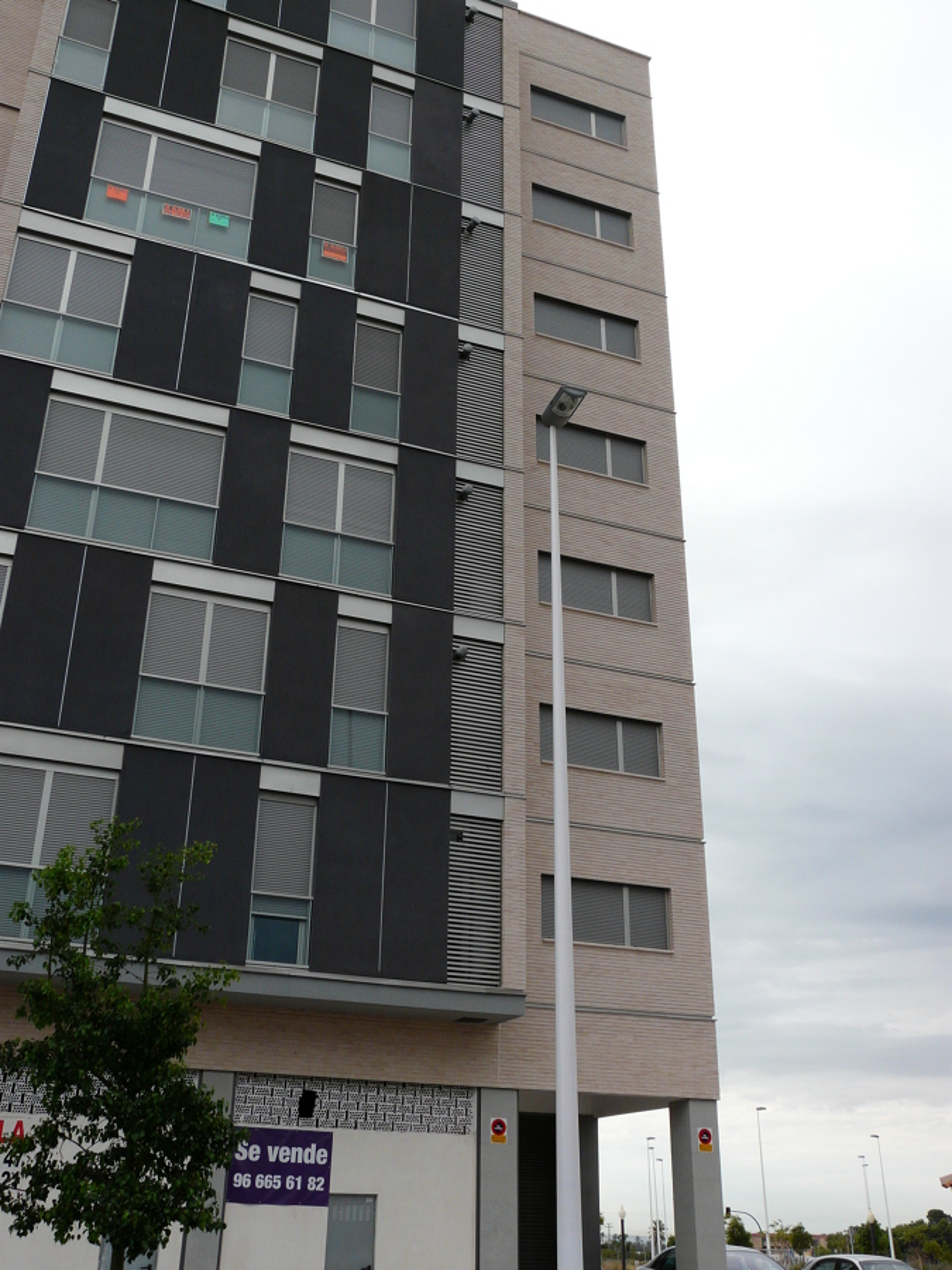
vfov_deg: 52.6
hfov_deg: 40.7
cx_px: 476
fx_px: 1283
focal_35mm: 35
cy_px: 635
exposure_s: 1/200
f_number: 4.5
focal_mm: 5.7
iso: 100
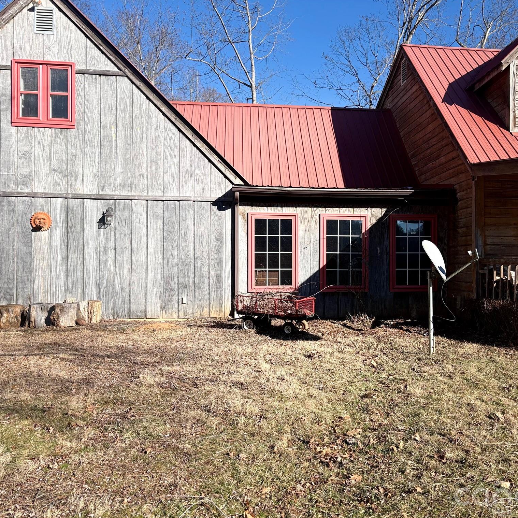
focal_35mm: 31
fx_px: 525
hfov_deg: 52.2
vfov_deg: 52.5
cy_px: 260
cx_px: 310
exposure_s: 1/2451
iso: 50
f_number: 1.6
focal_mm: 5.96
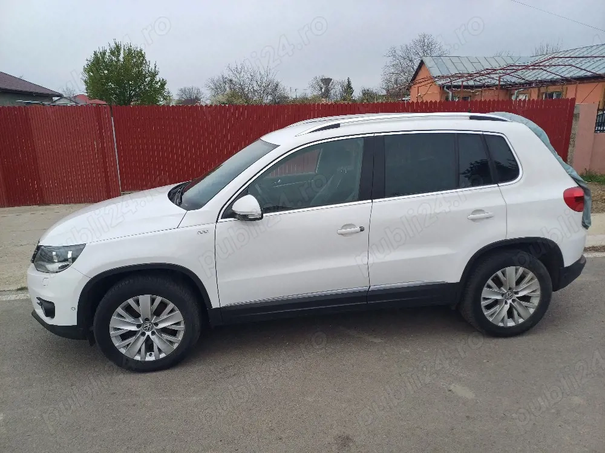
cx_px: 302
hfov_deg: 69.4
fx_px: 437
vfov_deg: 54.9
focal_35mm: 25
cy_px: 226
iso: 50
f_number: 1.8
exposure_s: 1/1000
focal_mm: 4.65
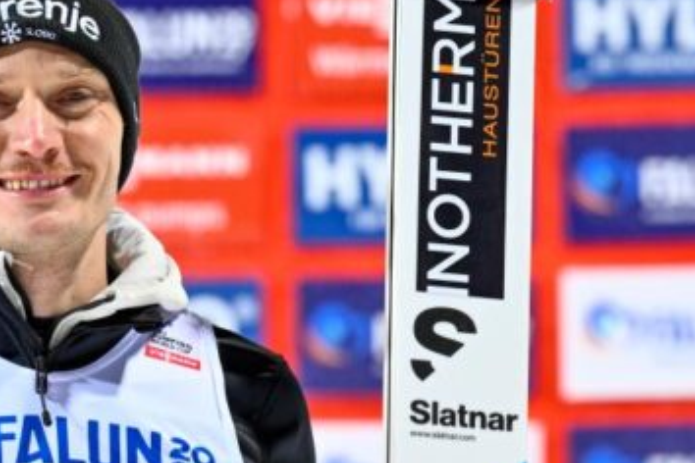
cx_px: 145
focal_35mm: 523
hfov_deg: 3.9
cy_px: 394
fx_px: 10096
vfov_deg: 2.6
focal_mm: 185
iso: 1000
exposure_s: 1/160
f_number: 5.6
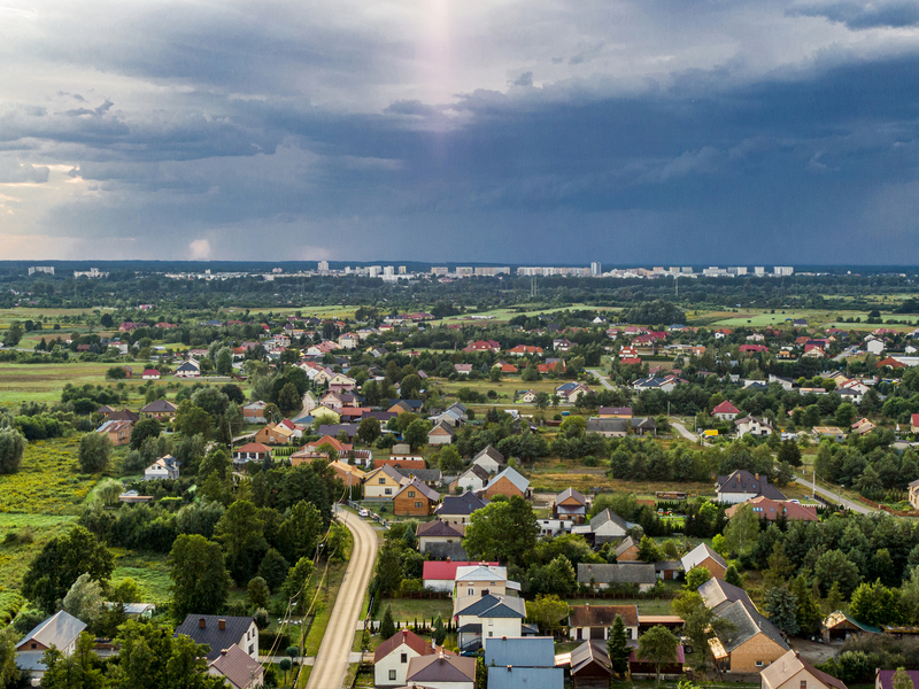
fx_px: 1248
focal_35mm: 47
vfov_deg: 30.9
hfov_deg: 40.4
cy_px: 344
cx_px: 460
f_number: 3.8
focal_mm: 8.42
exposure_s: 1/200
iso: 100
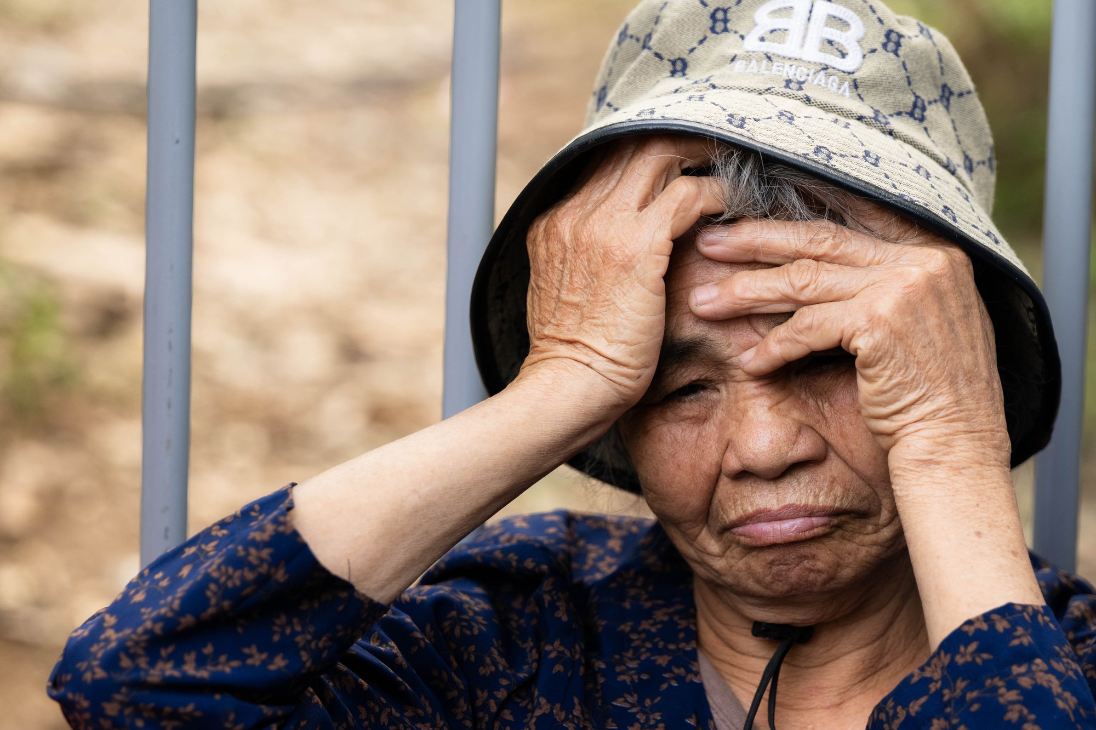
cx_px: 548
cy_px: 365
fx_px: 7517
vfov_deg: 5.6
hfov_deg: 8.3
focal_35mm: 247
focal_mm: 165
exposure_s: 1/500
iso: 320
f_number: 3.5
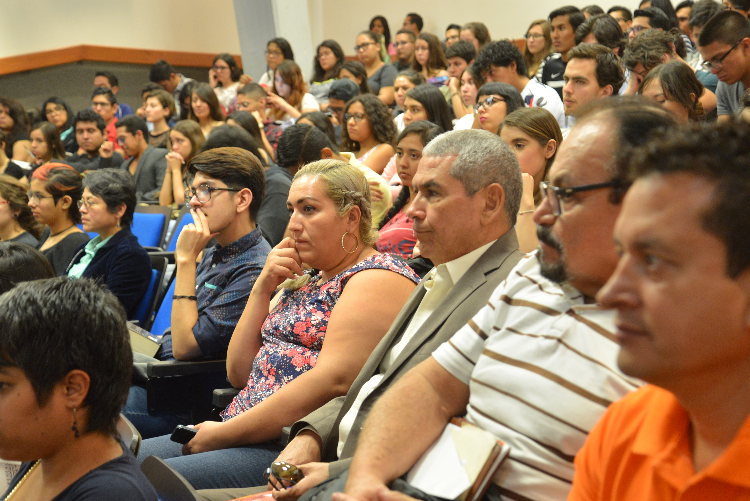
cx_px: 420
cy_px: 343
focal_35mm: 58
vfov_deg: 23.3
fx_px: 1209
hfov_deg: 34.4
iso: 1600
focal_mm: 42
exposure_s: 1/25
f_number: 4.2
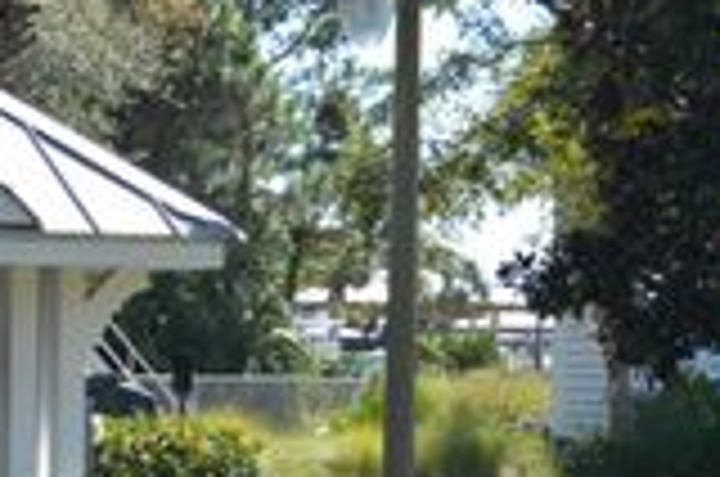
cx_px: -396
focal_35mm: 178
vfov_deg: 7.7
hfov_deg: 11.1
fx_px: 3553
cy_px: 387
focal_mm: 38
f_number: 7.1
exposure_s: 1/200
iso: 100
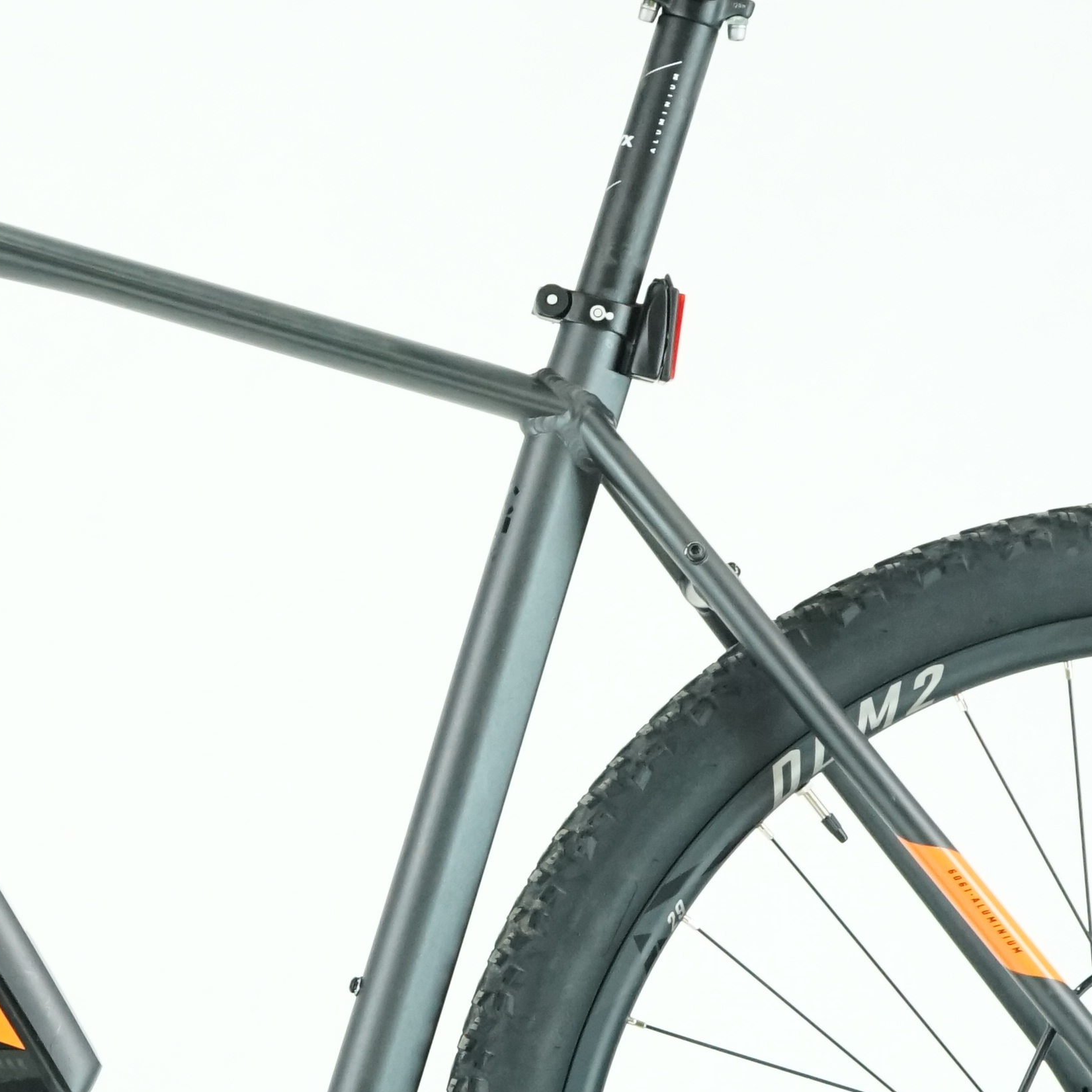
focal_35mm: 176
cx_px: -36
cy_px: 761
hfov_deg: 9.9
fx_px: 6282
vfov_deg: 9.9
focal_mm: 57
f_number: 5
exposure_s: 1/200
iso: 2500
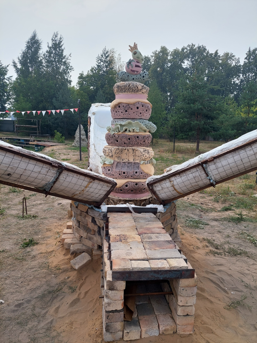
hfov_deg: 56.8
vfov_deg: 71.6
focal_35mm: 24
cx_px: 128
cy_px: 172
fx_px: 238
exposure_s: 1/1135
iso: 40
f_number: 1.8
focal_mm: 5.23
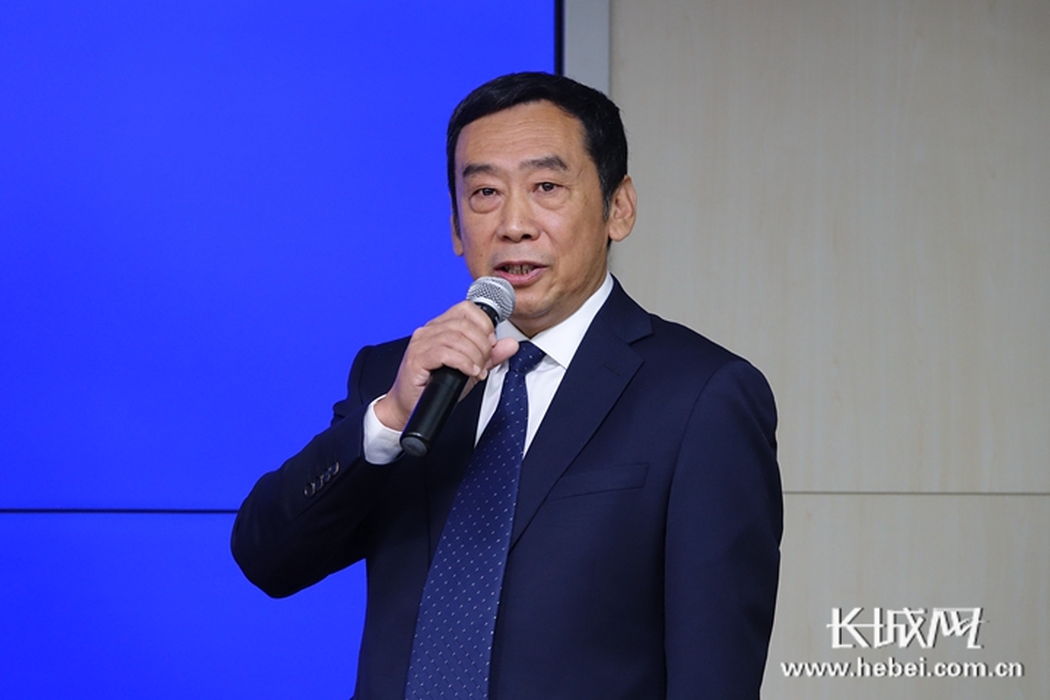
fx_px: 7204
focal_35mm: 247
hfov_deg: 8.3
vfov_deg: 5.6
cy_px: 350
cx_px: 525
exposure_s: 1/160
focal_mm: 90.45
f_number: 4
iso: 800
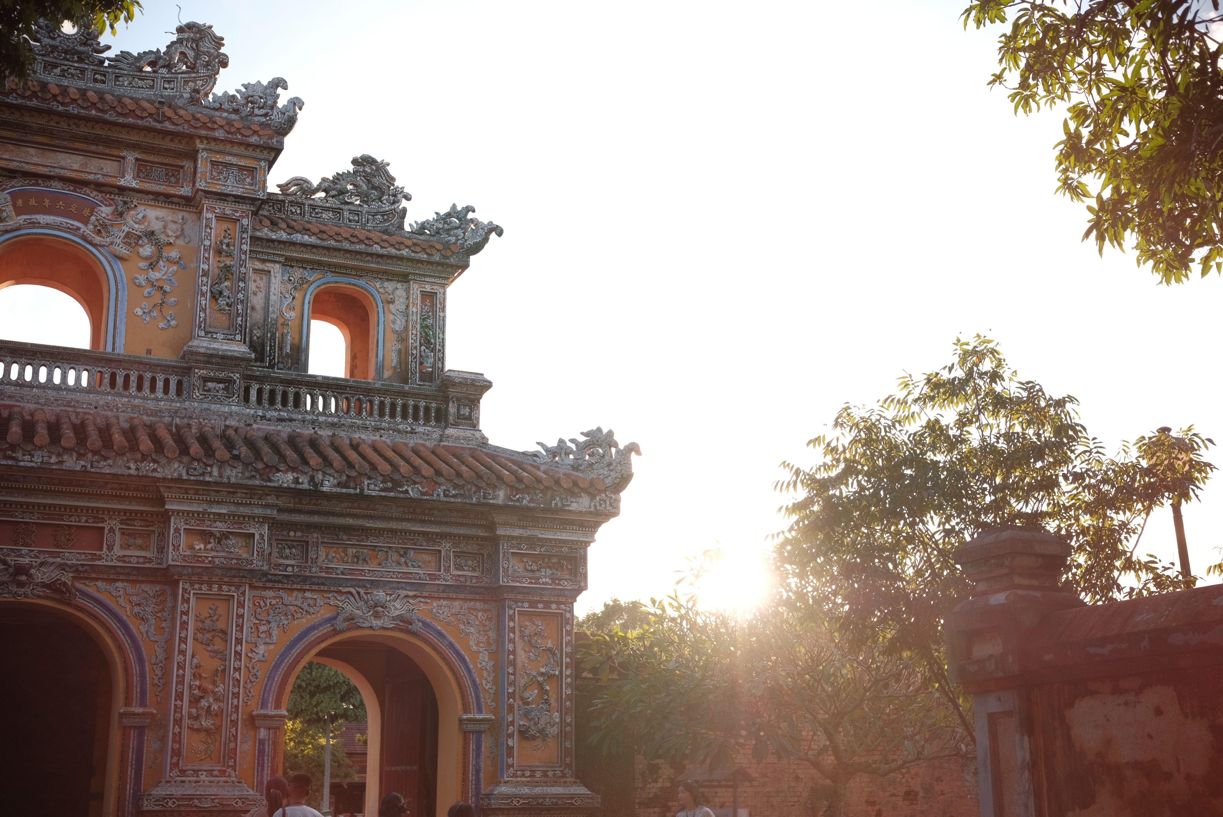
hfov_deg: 47.4
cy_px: 408
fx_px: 1394
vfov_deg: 32.7
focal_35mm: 41
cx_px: 612
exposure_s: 1/250
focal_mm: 27
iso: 200
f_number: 4
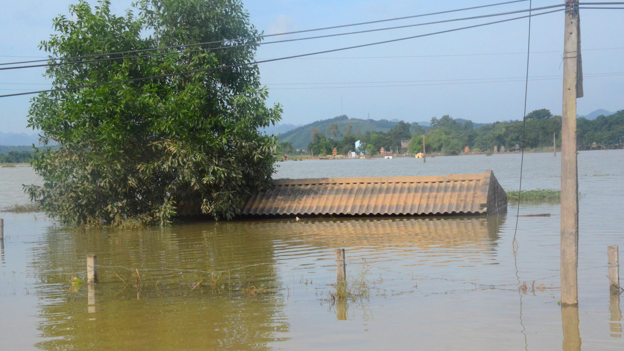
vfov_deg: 18.2
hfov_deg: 31.9
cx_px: 312
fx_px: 1092
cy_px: 201
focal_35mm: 66
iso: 3200
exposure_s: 1/1250
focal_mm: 42
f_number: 18
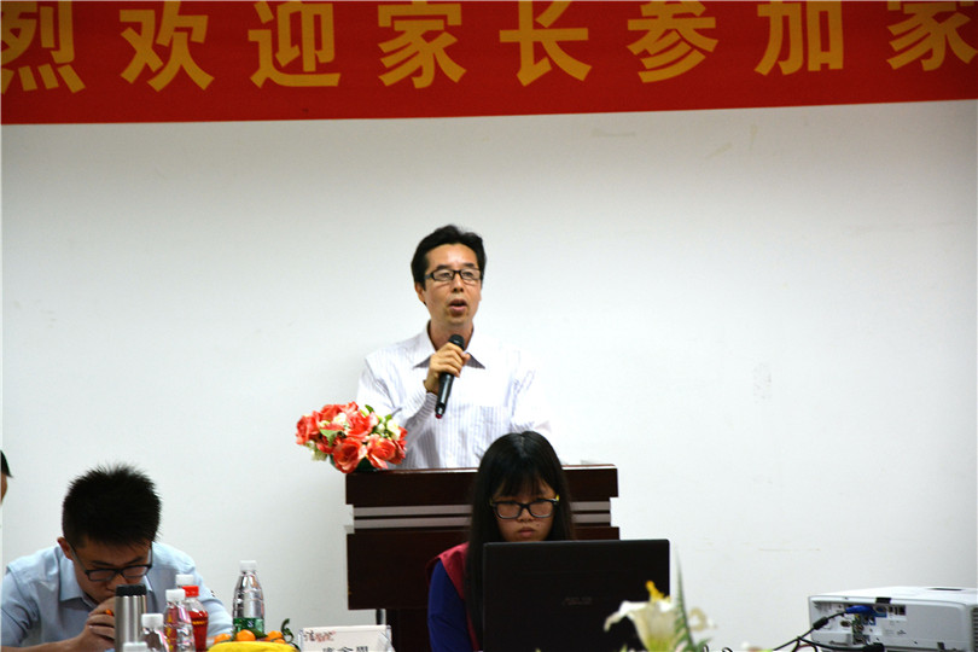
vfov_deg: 8.7
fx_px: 4278
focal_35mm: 158
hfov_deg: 13.0
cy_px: 326
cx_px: 489
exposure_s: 1/30
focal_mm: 105
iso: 1000
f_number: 6.3
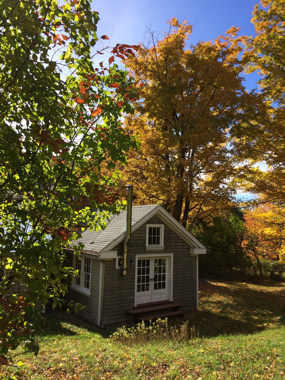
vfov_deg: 61.7
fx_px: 318
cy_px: 190
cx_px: 142
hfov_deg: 48.2
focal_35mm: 29
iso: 32
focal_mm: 4.15
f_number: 2.2
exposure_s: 1/1414
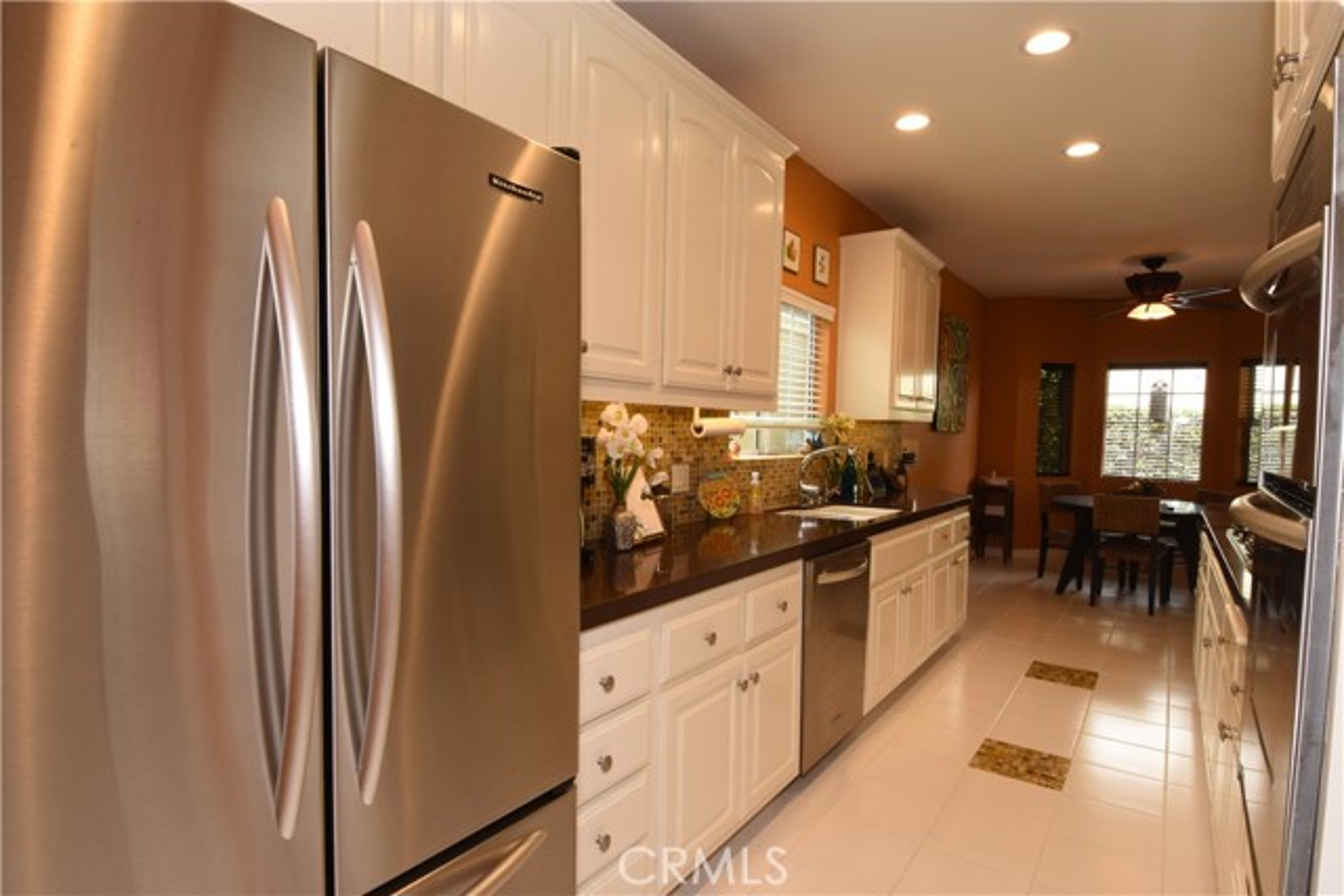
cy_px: 448
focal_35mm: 18
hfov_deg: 90.0
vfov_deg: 67.4
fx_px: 672
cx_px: 672
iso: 400
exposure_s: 1/6
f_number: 16
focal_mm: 12
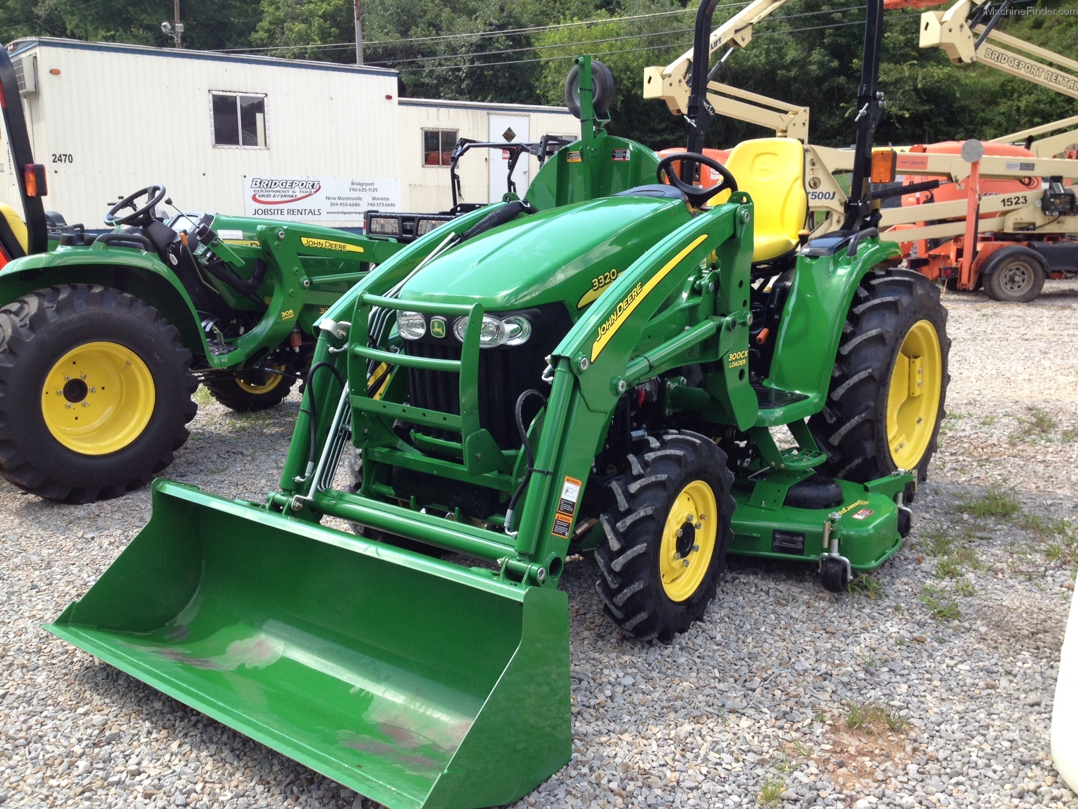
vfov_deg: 40.7
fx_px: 1090
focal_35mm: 35
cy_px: 404
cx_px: 539
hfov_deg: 52.6
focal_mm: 4.28
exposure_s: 1/356
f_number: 2.4
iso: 50
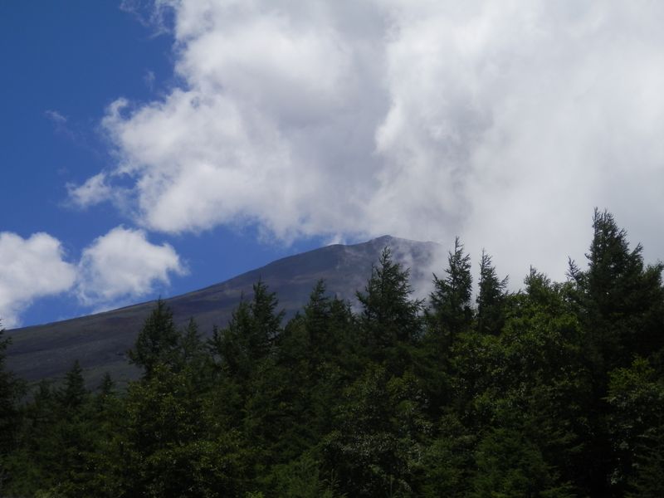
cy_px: 249
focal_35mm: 60
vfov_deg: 24.4
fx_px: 1151
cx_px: 332
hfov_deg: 32.2
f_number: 12
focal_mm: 10.8
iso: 80
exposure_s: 1/200
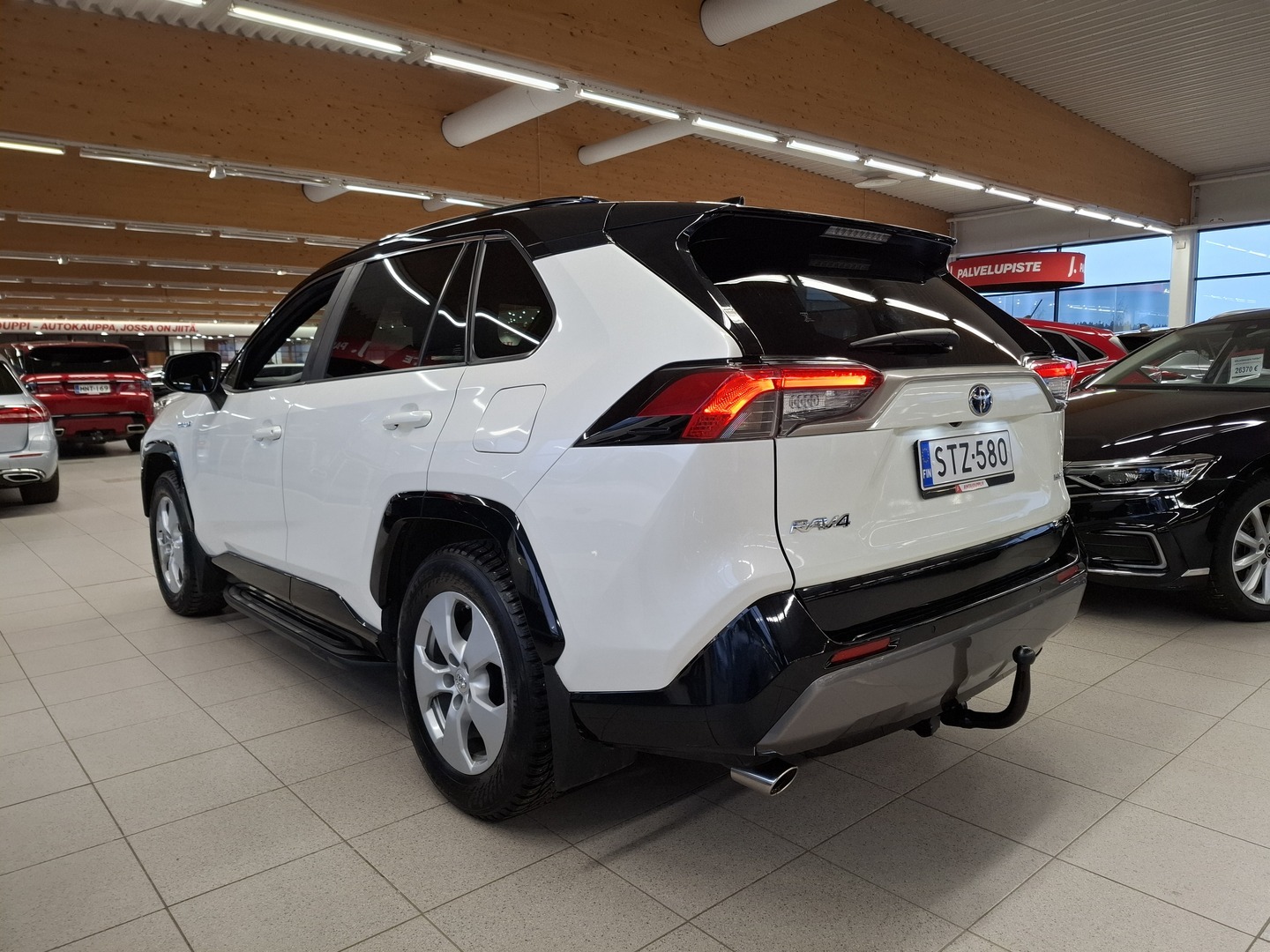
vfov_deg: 58.9
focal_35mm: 23
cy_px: 476
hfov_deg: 73.9
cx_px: 635
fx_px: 844
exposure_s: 1/100
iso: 200
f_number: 1.8
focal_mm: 5.54
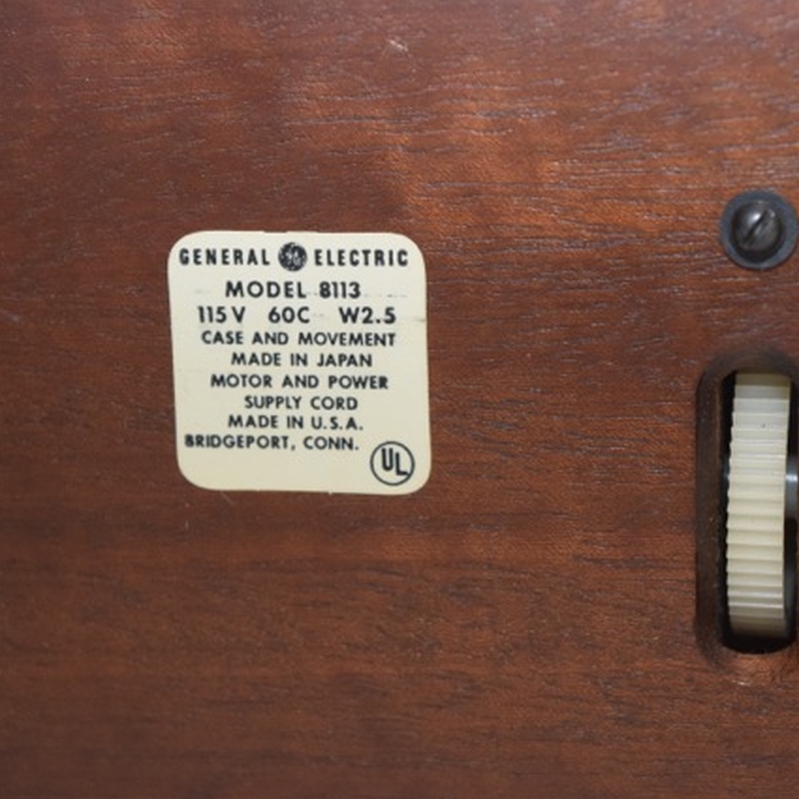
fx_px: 2759
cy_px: 400
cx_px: 500
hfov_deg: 16.5
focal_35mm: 106
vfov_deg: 16.5
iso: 1600
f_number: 5.6
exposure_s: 1/125
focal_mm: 55
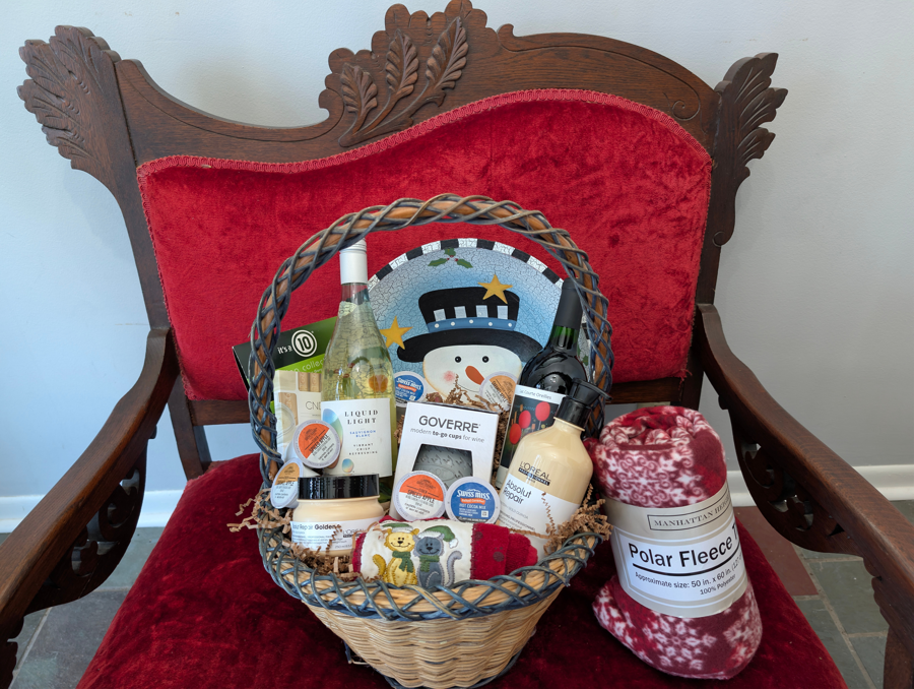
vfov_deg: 57.0
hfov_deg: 71.5
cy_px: 344
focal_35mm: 24
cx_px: 457
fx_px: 635
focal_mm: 6.9
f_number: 1.68
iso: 159
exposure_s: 1/30
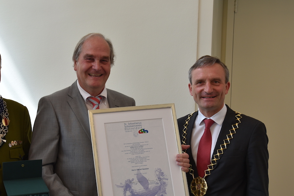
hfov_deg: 30.7
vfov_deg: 20.9
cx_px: 98
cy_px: 115
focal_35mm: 65
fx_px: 531
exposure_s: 1/125
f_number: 5.6
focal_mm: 44
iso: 400
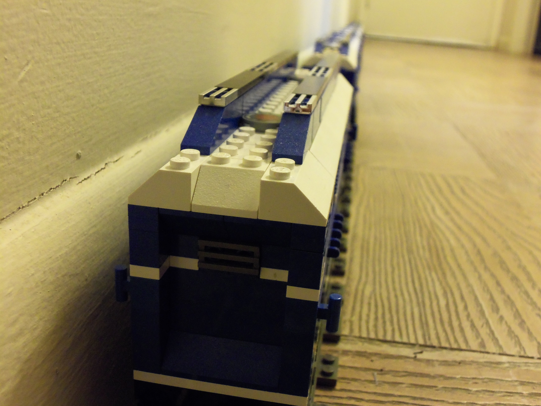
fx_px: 578
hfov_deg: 50.1
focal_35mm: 37
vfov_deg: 38.7
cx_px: 270
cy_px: 203
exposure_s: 1/4
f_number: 3.6
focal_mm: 6.7
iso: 400
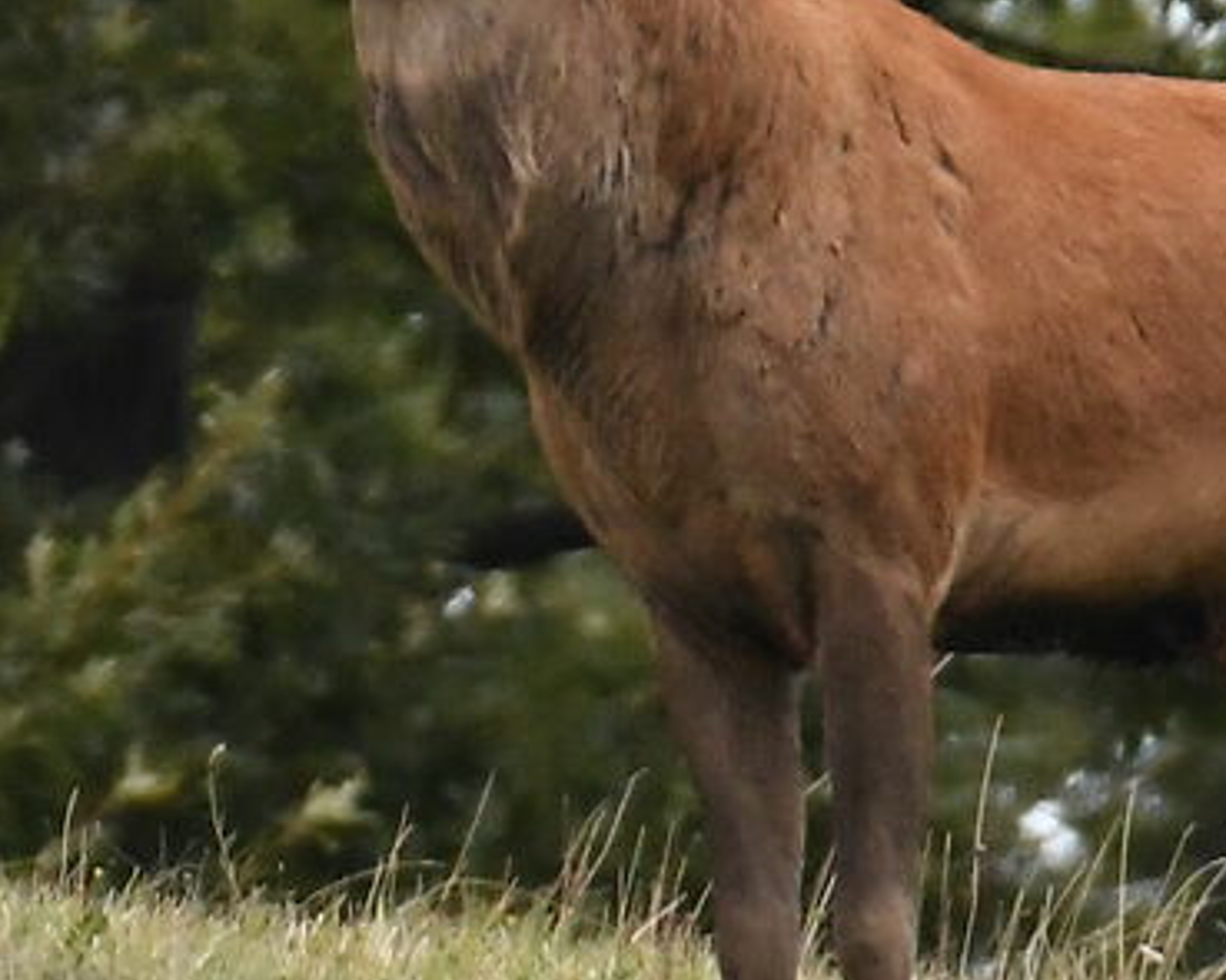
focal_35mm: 5496
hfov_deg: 0.4
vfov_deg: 0.3
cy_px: 156
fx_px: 199369
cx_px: 475
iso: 1600
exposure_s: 1/160
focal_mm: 600
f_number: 6.3
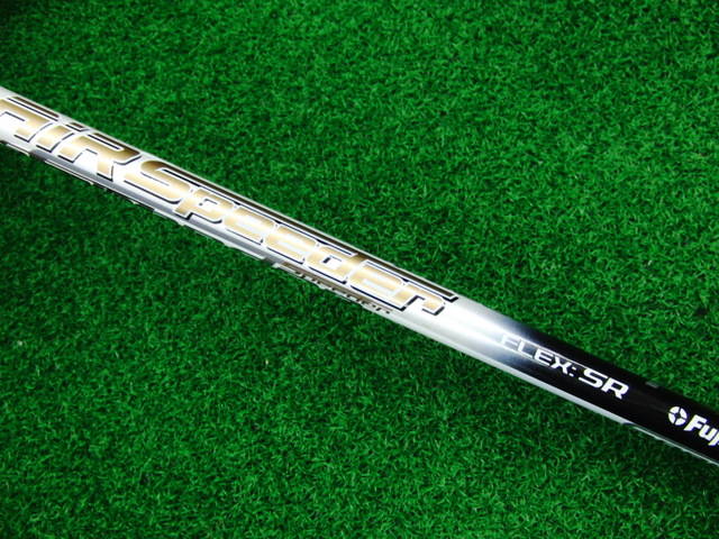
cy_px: 270
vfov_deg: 38.7
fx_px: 769
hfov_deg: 50.1
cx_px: 360
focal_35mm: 37
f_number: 3.6
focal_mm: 6.42
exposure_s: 1/40
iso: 400
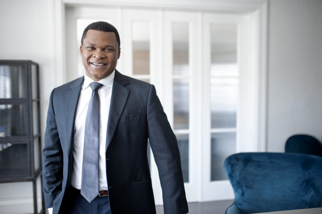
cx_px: 161
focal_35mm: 35
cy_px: 107
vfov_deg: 37.8
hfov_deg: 54.5
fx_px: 313
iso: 400
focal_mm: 35
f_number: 1.4
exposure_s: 1/160
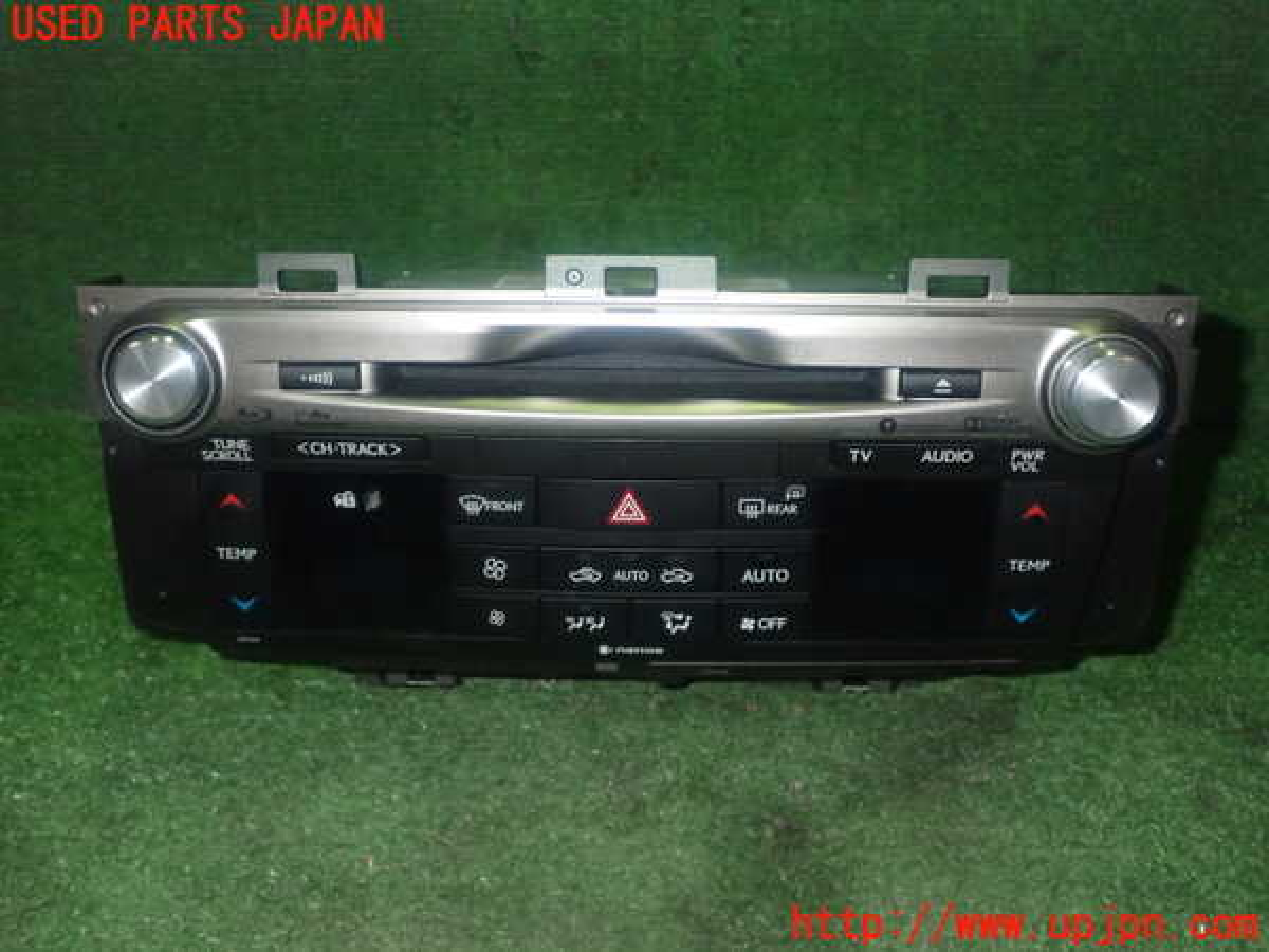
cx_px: 634
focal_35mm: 38
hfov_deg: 49.0
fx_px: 1393
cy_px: 476
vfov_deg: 37.7
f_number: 8
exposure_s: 1/40
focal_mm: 6.83
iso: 800
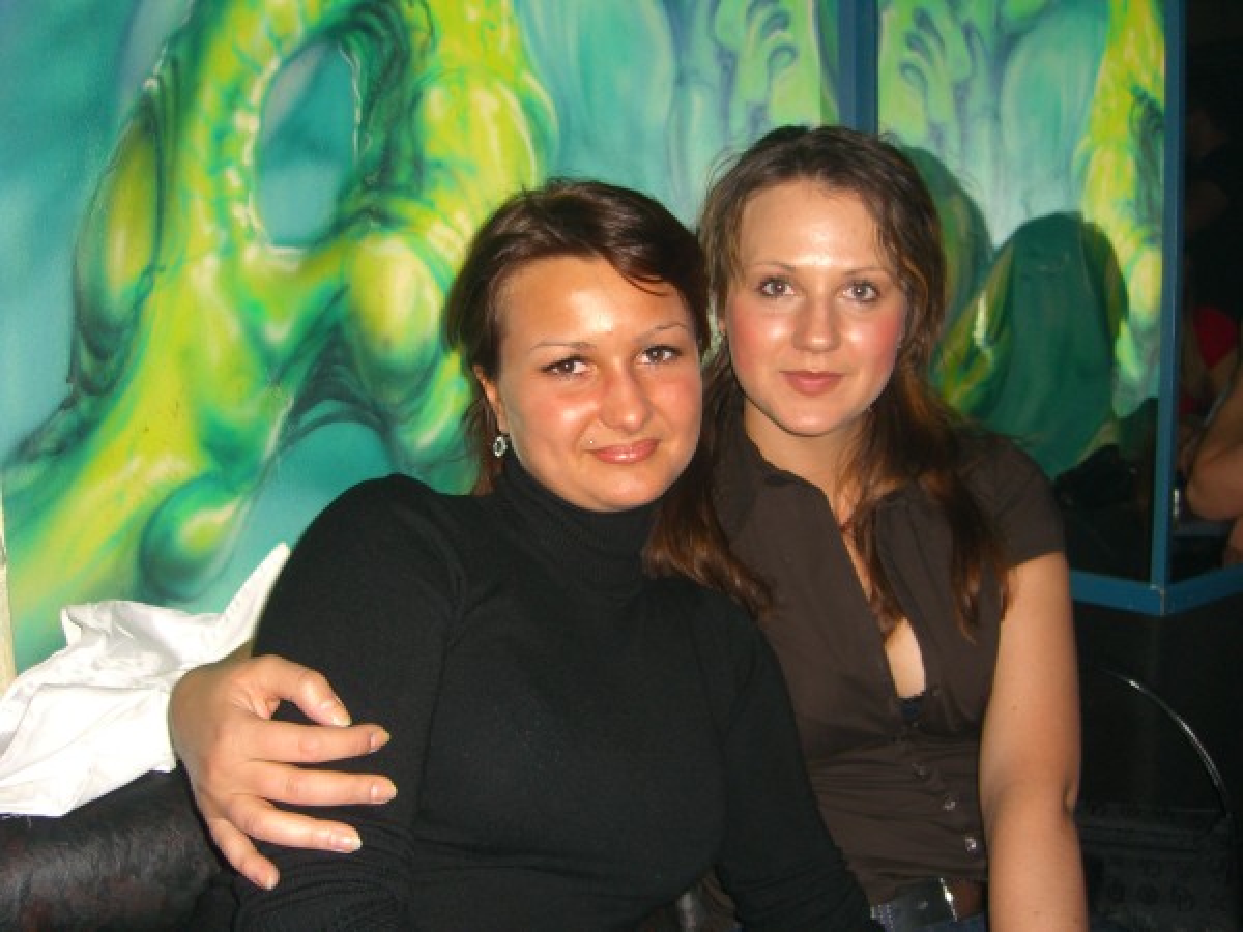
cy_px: 466
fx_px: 1365
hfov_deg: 49.0
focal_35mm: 38
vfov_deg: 37.7
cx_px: 622
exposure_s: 1/60
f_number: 2.8
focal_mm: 7.9
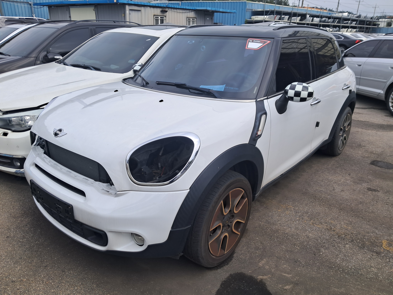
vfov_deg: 51.4
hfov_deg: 65.3
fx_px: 307
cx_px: 196
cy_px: 148
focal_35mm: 27
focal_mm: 4
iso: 50
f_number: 1.8
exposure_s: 1/333
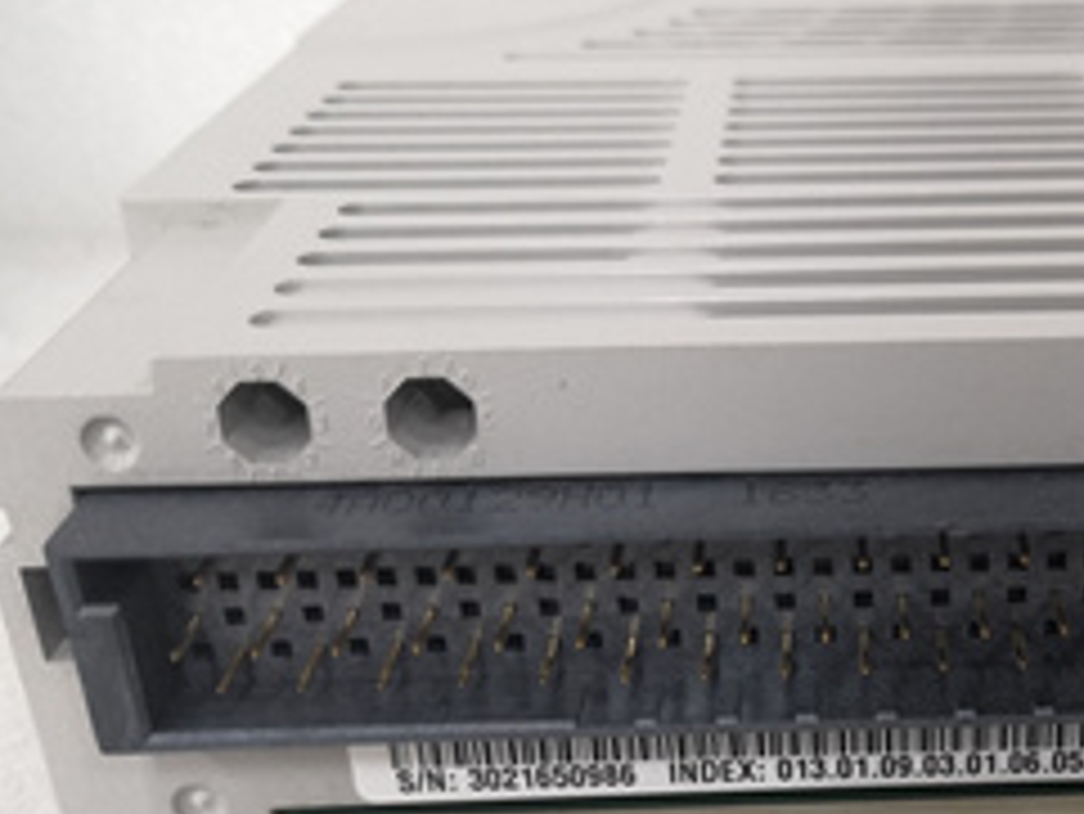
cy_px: 708
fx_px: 1755
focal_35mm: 56
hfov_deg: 32.9
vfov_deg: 25.4
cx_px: 931
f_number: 1.8
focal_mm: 3.95
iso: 250
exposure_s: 1/33.3
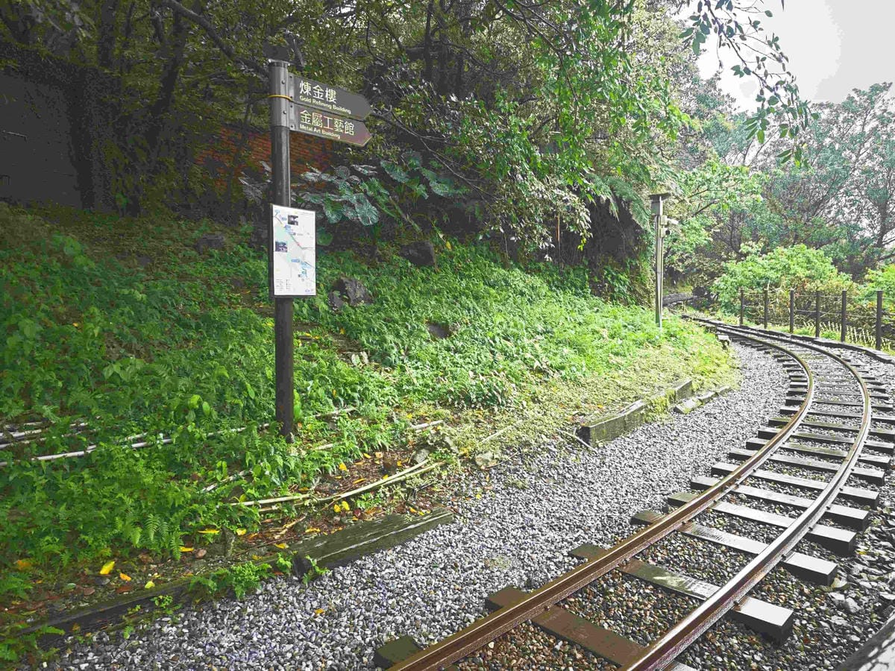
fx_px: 595
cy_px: 336
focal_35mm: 23
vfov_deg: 58.9
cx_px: 448
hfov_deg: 73.9
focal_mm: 8.72
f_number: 1.63
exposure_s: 1/60
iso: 400
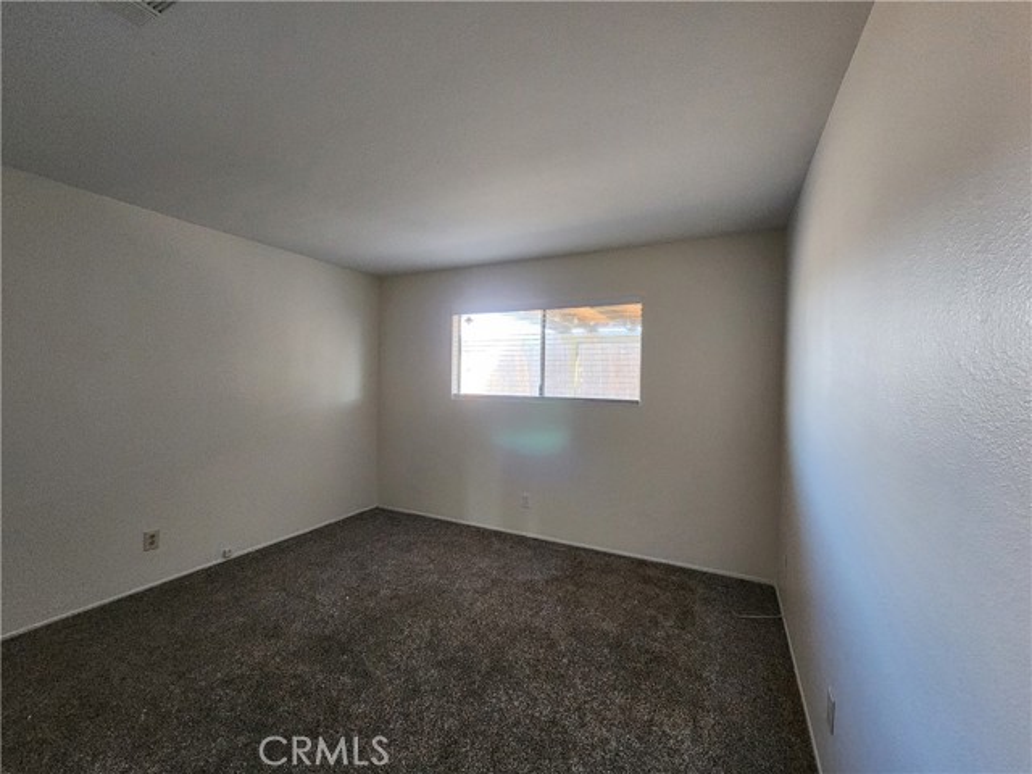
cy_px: 387
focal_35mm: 13
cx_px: 516
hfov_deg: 106.2
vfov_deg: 89.9
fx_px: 388
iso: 400
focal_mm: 2.2
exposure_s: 1/60
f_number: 2.2
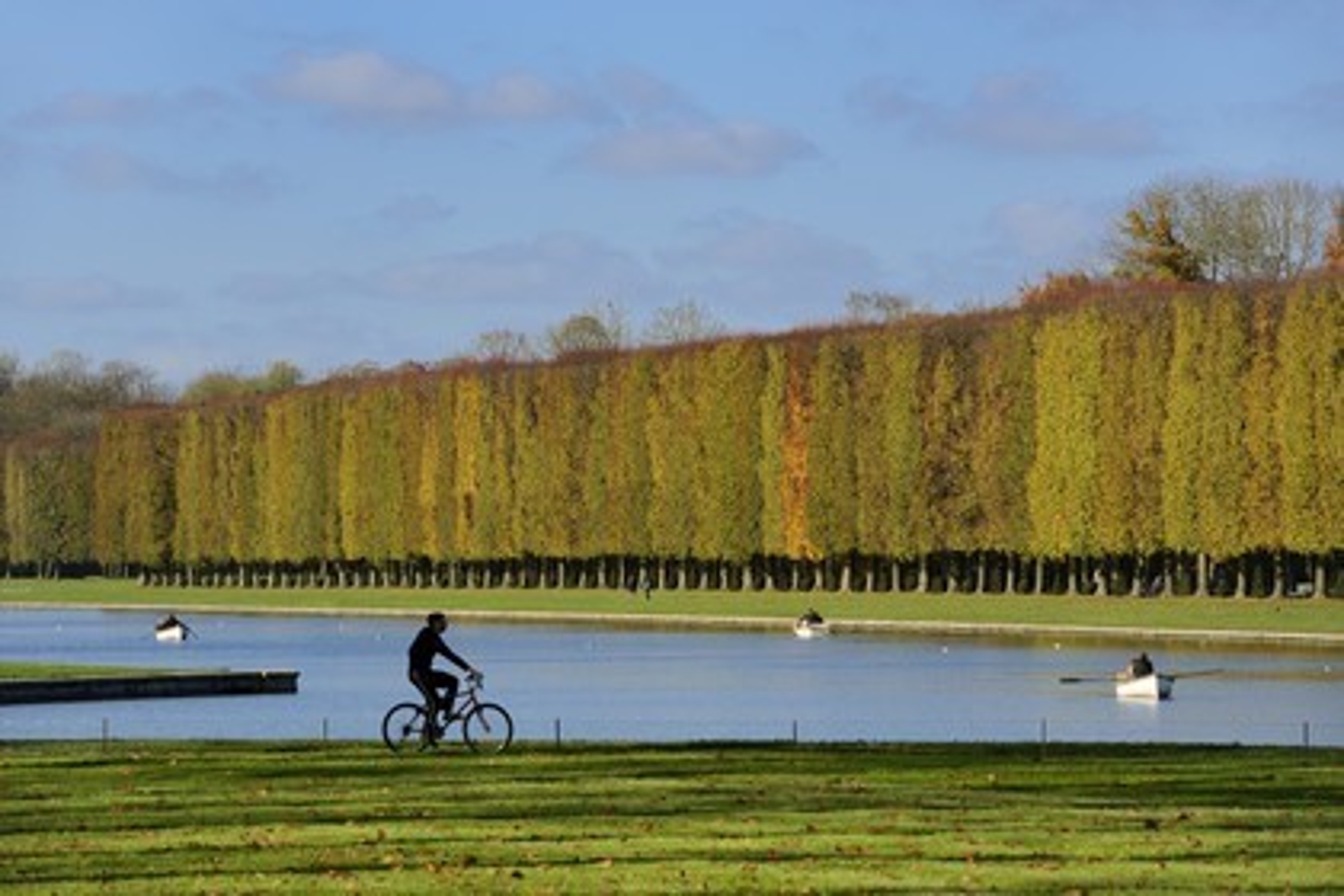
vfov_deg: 6.9
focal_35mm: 200
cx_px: 672
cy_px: 448
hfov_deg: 10.3
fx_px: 7466
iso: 200
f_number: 11
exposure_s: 1/250
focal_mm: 200
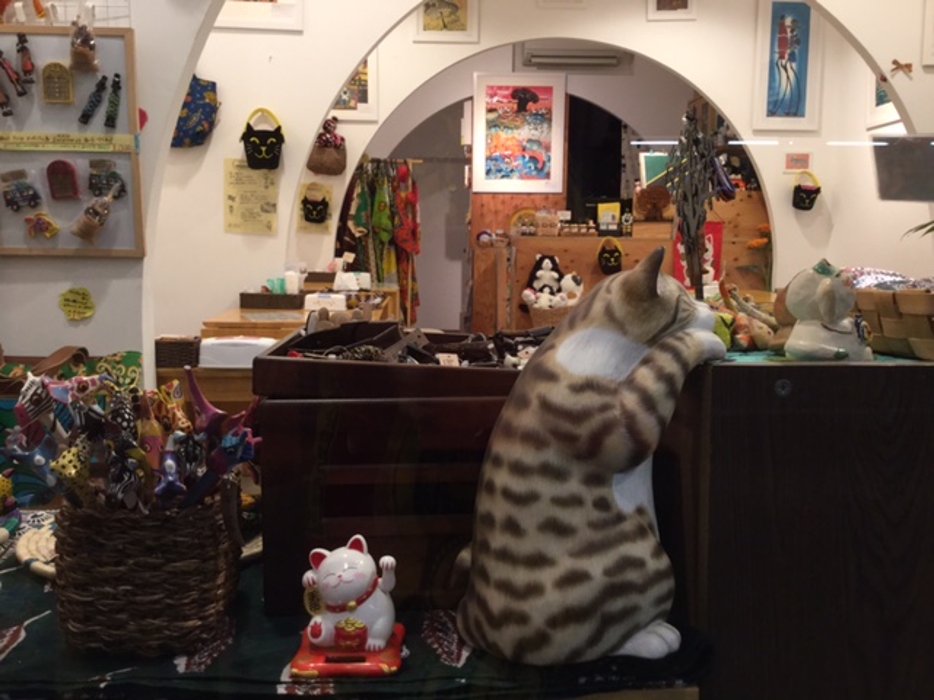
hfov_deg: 58.4
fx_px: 836
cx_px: 467
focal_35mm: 31
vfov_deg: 45.4
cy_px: 350
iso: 100
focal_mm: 3.3
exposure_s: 1/30
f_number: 2.4
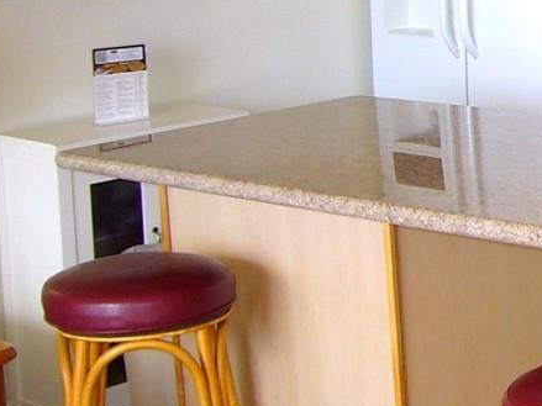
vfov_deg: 14.4
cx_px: 794
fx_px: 1597
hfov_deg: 17.5
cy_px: 47
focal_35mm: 102
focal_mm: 4.6
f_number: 2.8
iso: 80
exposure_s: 1/40
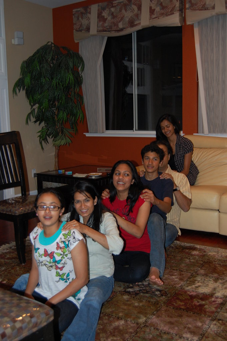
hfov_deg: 34.2
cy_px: 170
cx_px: 114
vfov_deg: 49.6
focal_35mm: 39
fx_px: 369
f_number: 4
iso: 400
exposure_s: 1/60
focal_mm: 26
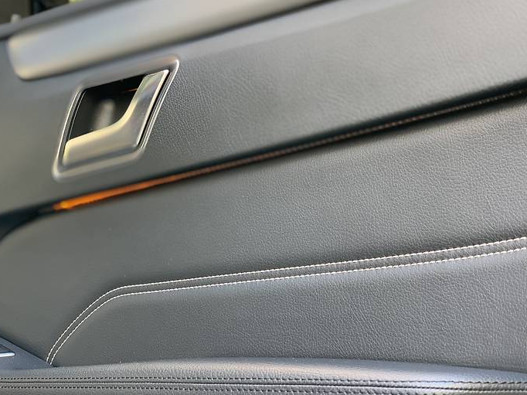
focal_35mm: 61
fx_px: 928
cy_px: 169
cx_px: 261
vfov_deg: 24.0
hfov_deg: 31.7
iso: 125
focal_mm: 6
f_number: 2.4
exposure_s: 1/82
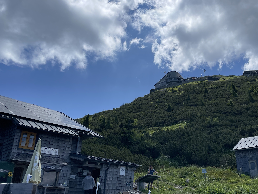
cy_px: 103
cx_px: 158
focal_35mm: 33
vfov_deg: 42.9
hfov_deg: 54.8
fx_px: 246
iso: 32
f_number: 1.6
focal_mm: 4.2
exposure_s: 1/7299
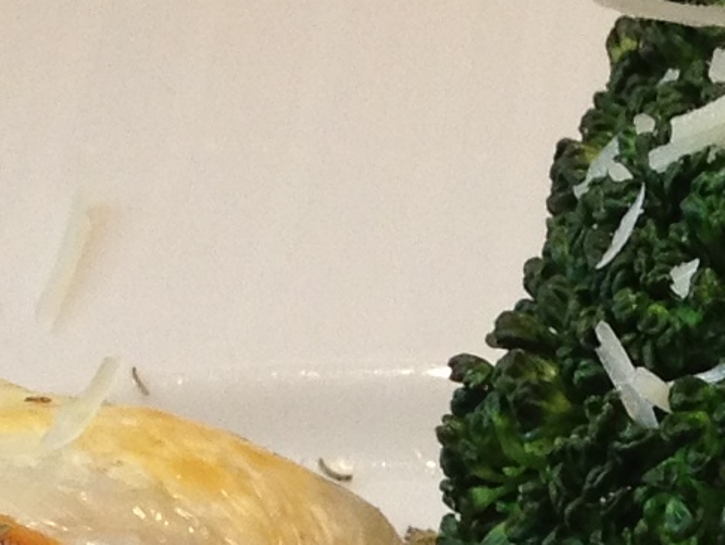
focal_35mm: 235
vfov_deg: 6.1
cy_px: 1130
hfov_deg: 8.3
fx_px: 4924
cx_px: 862
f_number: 2.4
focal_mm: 4.28
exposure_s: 1/60
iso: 64
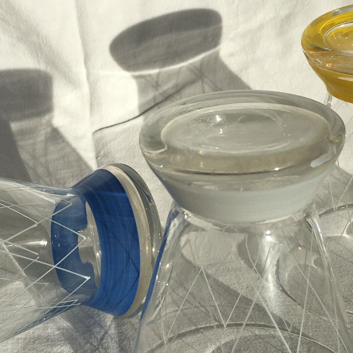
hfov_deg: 24.0
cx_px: 152
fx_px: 831
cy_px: 199
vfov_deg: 24.0
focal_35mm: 72
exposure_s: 1/1832
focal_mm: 4.15
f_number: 2.2
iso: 25
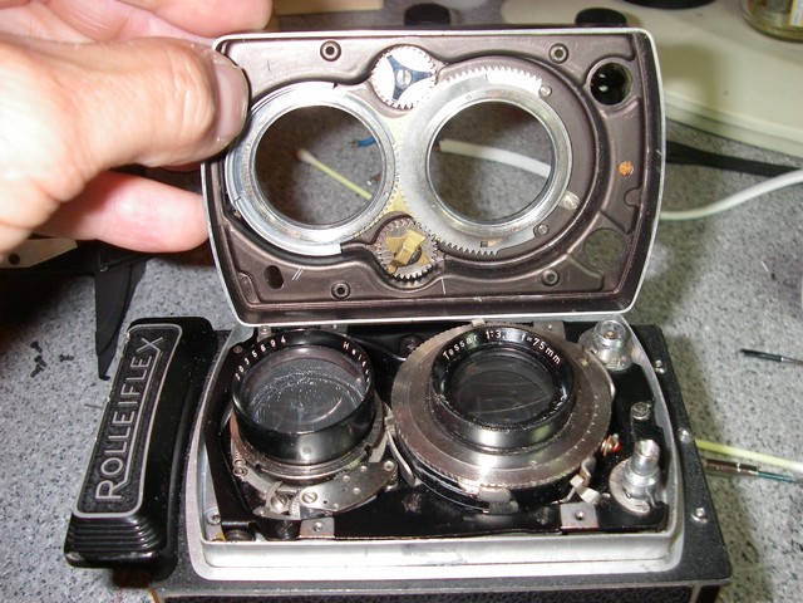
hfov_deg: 49.0
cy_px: 302
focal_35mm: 38
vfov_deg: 37.7
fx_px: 881
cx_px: 402
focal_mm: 6.3
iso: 200
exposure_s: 1/40
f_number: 3.3
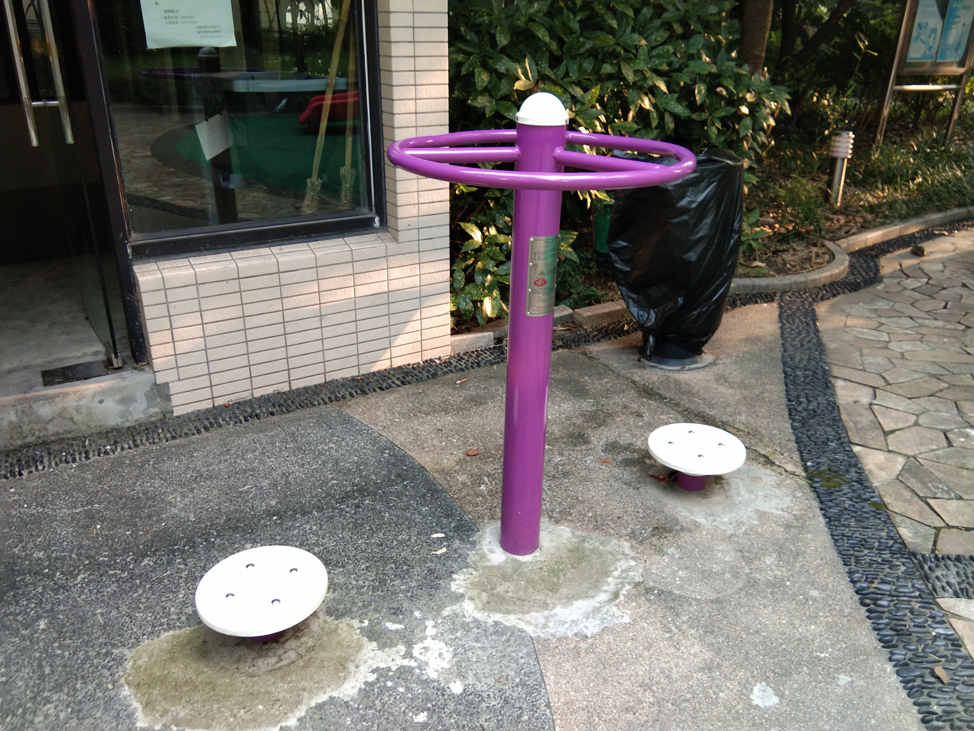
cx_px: 487
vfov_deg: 45.4
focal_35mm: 31
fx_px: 872
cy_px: 366
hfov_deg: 58.4
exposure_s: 1/50
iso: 200
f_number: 2.2
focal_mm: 3.69
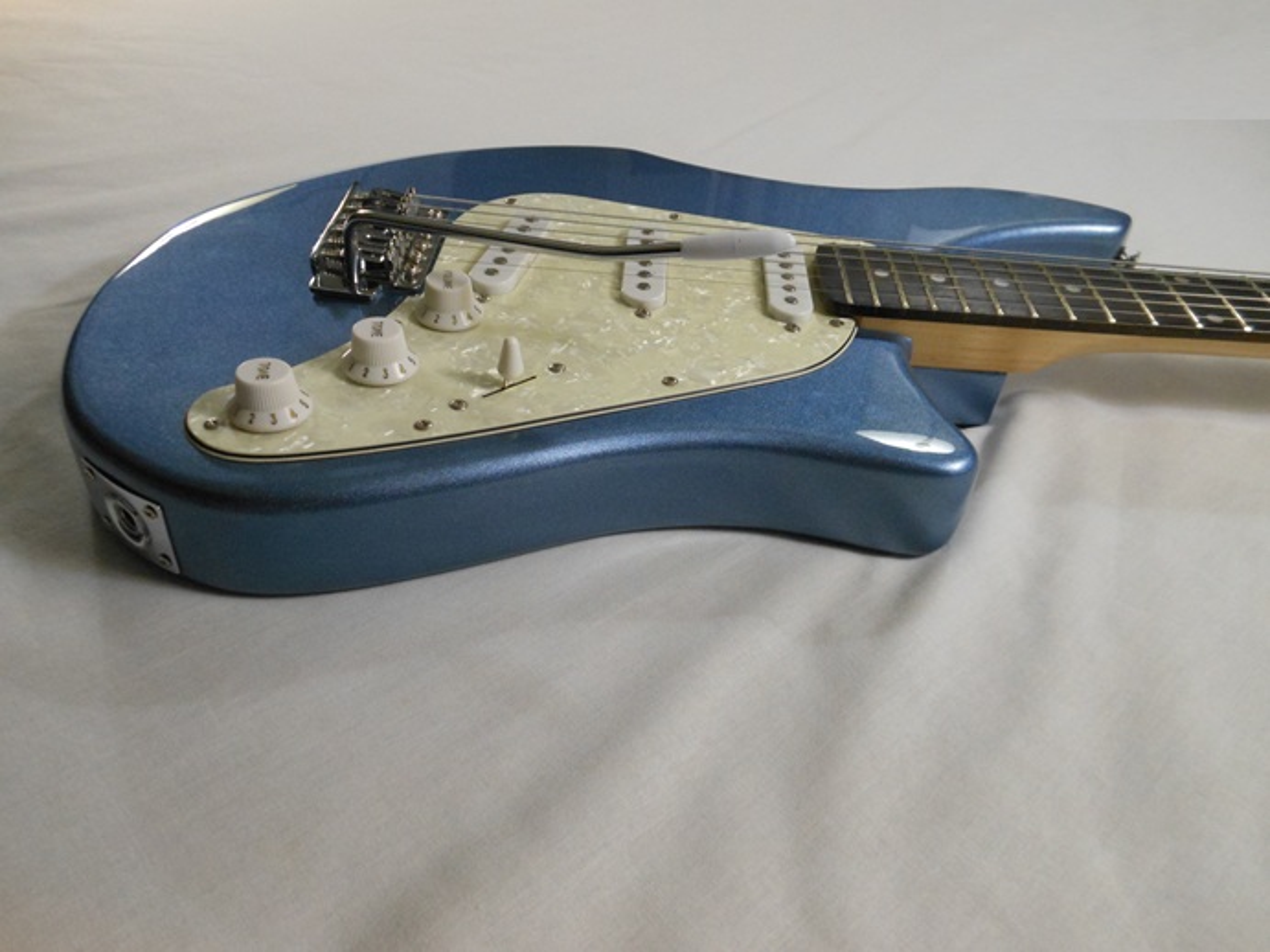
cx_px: 635
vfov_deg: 54.9
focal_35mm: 25
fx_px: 917
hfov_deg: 69.4
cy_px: 476
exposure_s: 1/30
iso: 320
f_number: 3.2
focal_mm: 4.5
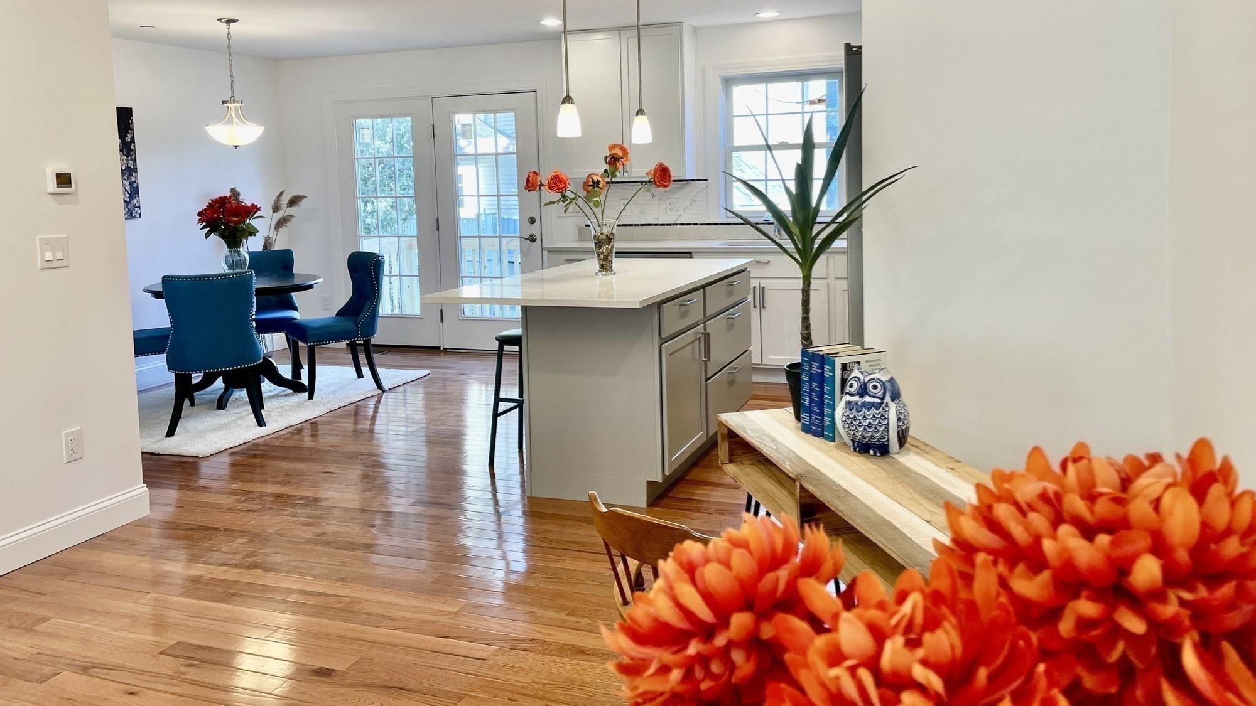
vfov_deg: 39.9
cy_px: 264
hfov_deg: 66.1
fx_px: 966
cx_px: 632
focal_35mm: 29
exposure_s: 1/120
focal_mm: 4.2
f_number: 1.6
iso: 64
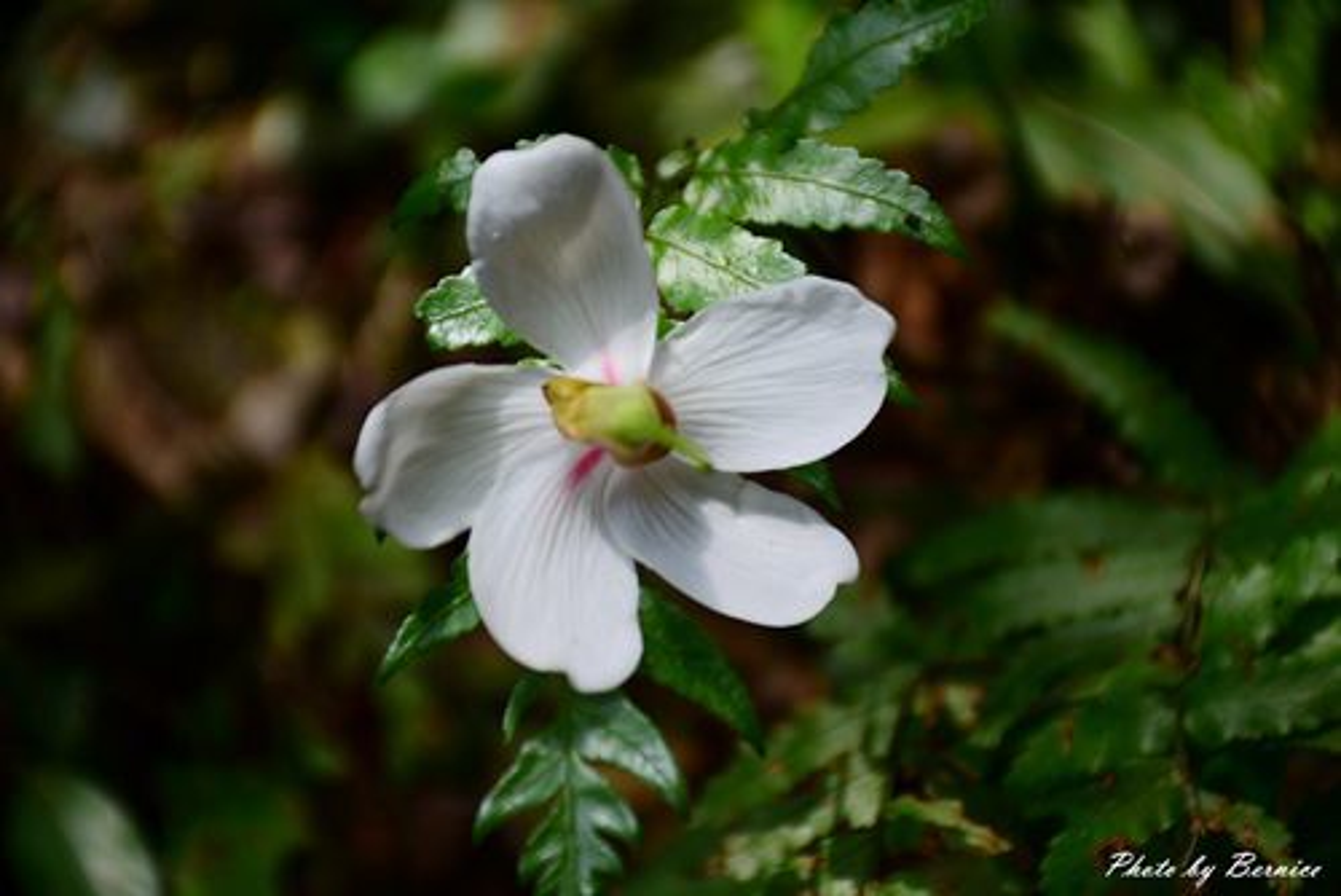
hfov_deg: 9.8
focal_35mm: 210
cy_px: 448
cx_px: 670
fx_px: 7827
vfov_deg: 6.6
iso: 140
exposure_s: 1/250
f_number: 5.6
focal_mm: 140
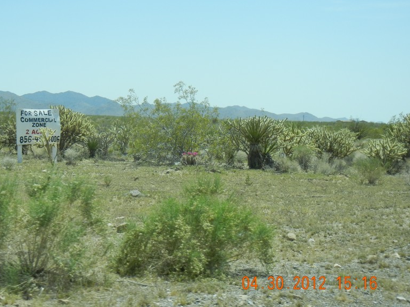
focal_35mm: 91
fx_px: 1078
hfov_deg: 21.5
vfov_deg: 16.2
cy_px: 120
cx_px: 136
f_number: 4.1
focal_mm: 12.2
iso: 160
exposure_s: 1/841
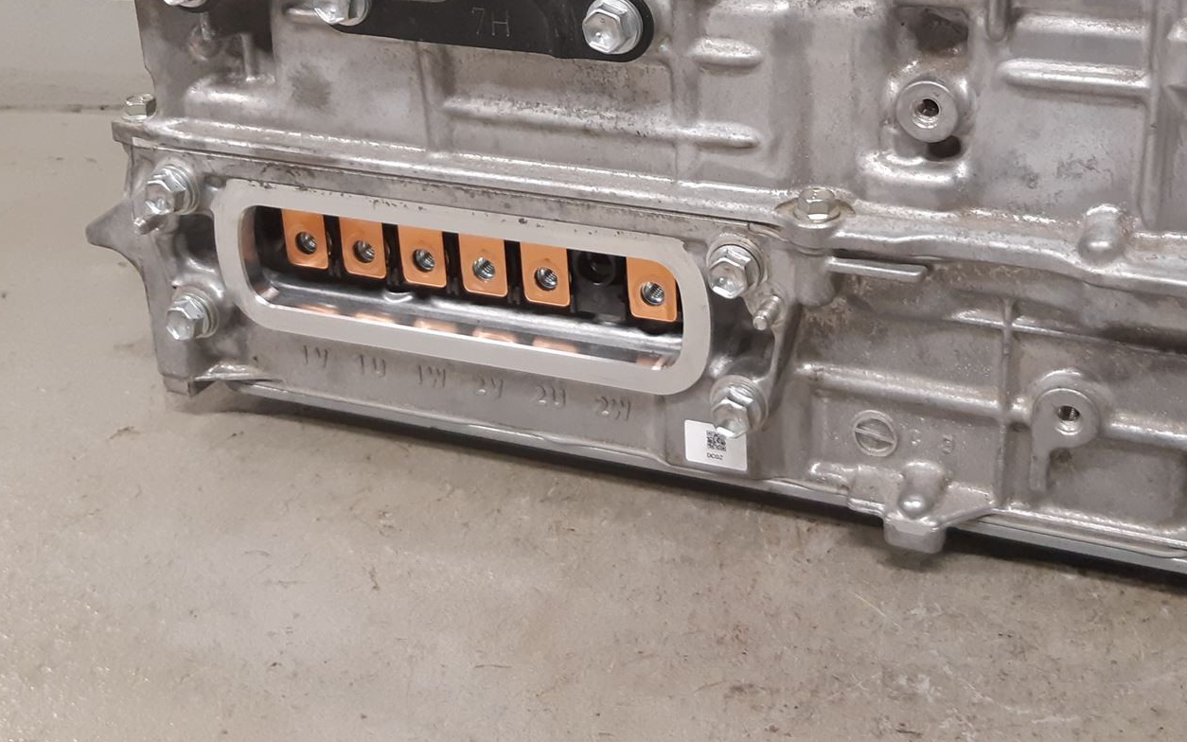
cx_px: 764
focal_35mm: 45
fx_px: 1456
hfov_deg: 43.9
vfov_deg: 28.0
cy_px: 146
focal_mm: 3.93
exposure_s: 1/50
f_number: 1.7
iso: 160
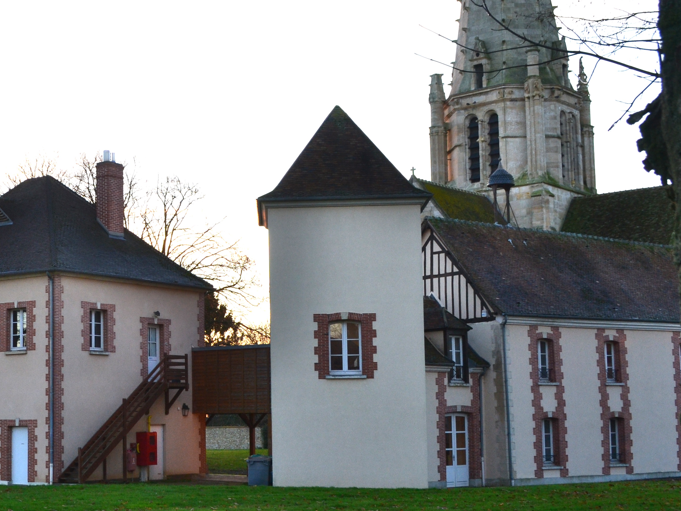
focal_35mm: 60
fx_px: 1180
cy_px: 271
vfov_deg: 24.4
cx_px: 119
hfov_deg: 31.2
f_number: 8
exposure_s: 1/60
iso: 400
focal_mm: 24
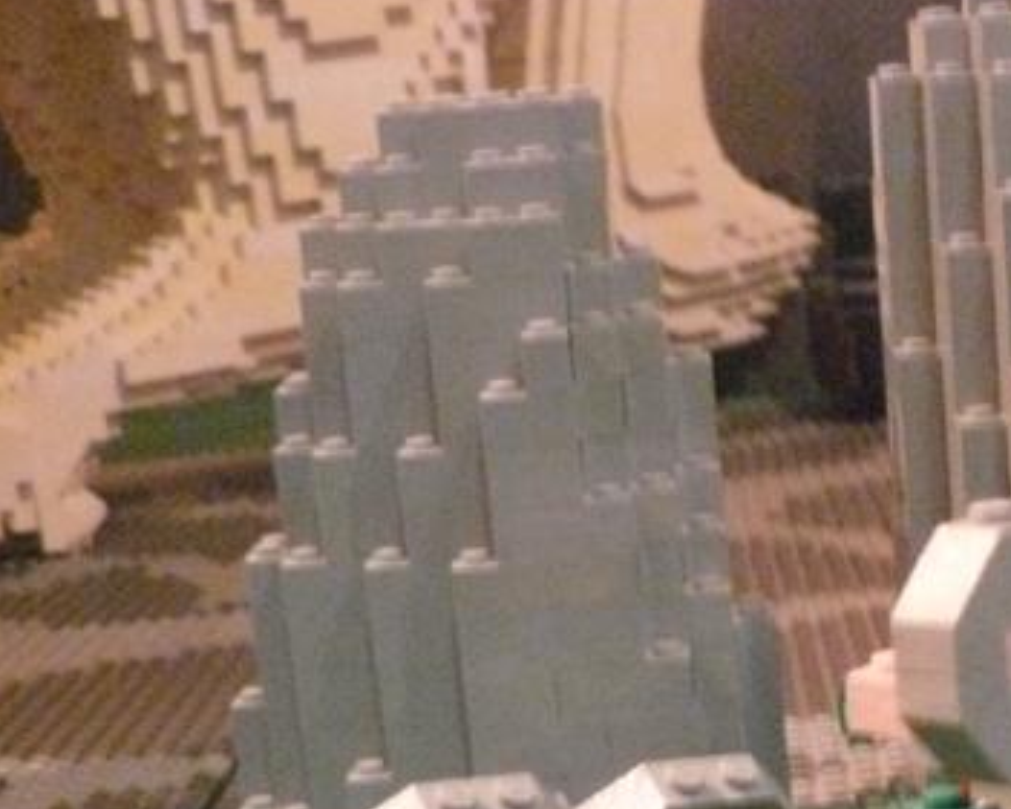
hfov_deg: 22.9
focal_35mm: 80
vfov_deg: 18.6
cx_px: 1005
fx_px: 2394
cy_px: 829
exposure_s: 1/13
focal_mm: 6
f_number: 2.8
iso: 800
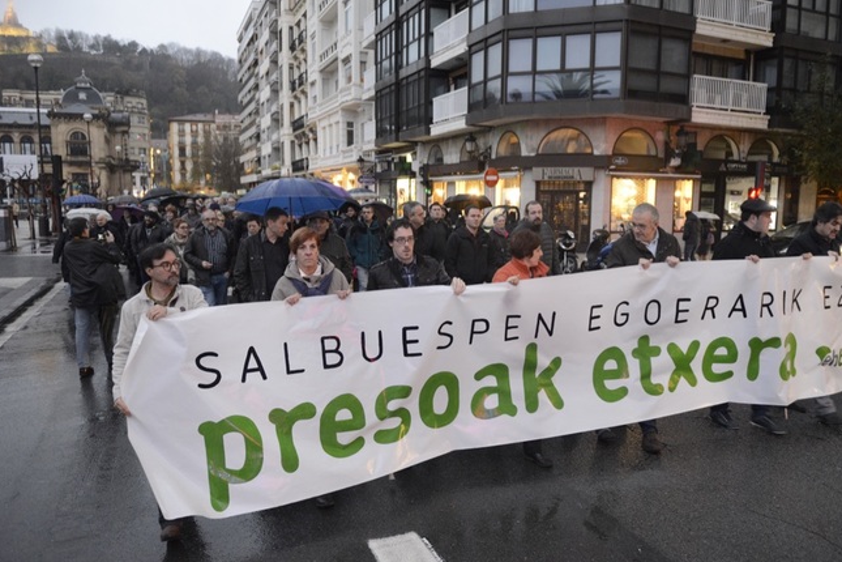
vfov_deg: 47.9
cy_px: 293
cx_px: 444
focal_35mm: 27
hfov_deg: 67.3
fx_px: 631
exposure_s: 1/80
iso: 5000
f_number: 2.8
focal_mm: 24
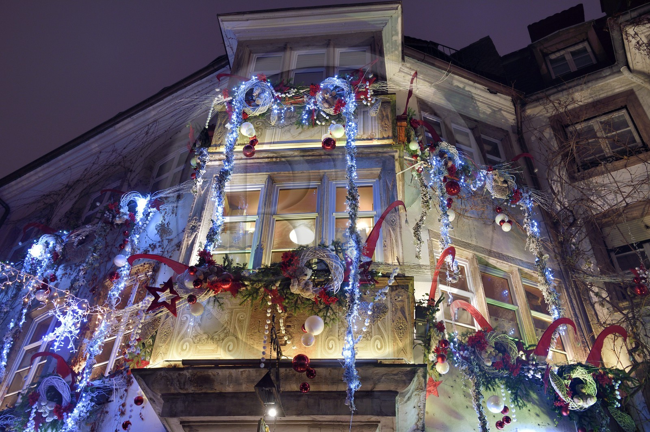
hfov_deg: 54.5
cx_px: 325
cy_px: 216
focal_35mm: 35
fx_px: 631
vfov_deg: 37.8
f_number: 8
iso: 400
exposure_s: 1/4
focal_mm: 35
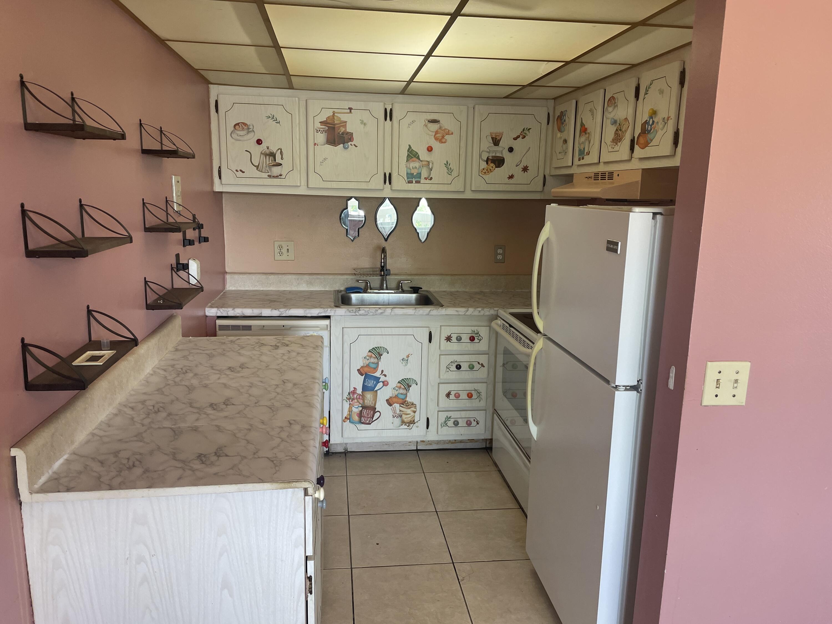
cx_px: 416
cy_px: 312
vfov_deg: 53.1
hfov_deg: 67.3
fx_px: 625
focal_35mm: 26
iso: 100
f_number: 1.6
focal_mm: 4.2
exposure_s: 1/120
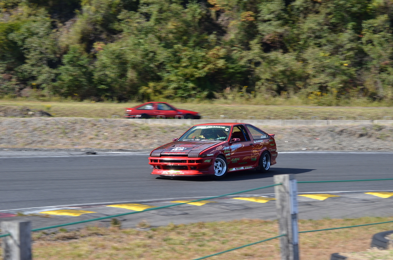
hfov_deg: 19.5
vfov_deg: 13.0
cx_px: 196
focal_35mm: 105
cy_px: 130
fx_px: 1144
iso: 200
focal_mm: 70
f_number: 10
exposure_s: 1/250
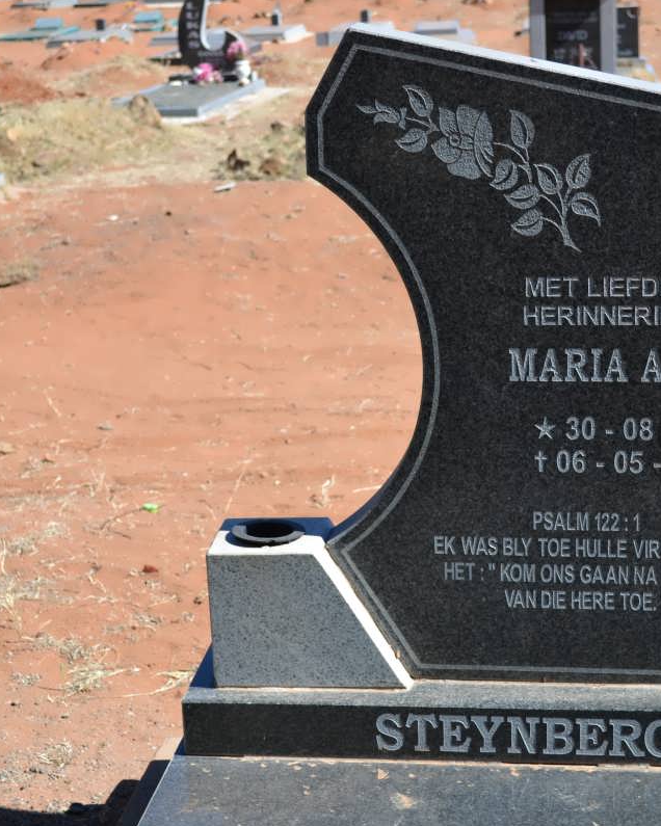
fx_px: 1663
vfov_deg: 27.9
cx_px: 380
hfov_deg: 22.5
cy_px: 414
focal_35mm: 68
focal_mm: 32
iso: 125
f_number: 5.6
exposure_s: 1/125
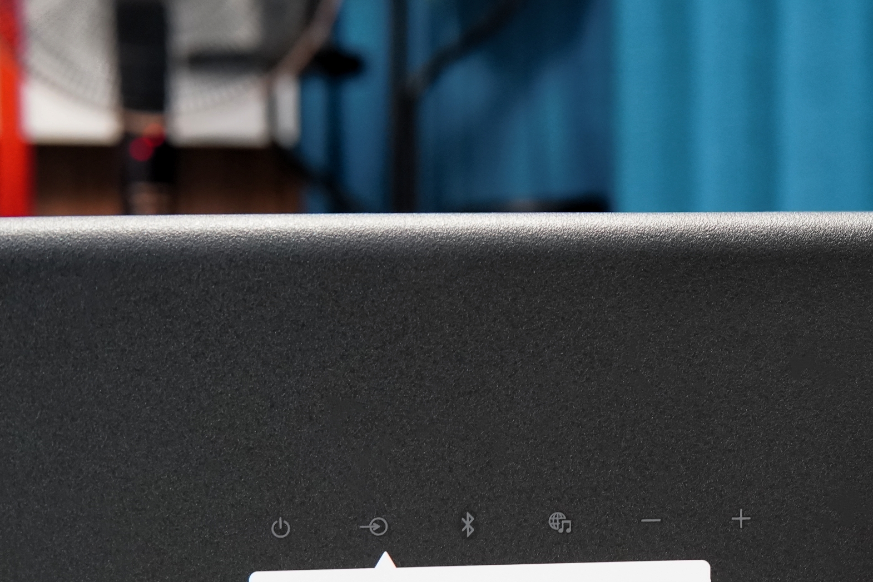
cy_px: 513
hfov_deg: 22.9
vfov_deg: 15.7
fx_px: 2086
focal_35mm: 86
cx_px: 822
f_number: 4.5
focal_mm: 30
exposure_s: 1/80
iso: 3200
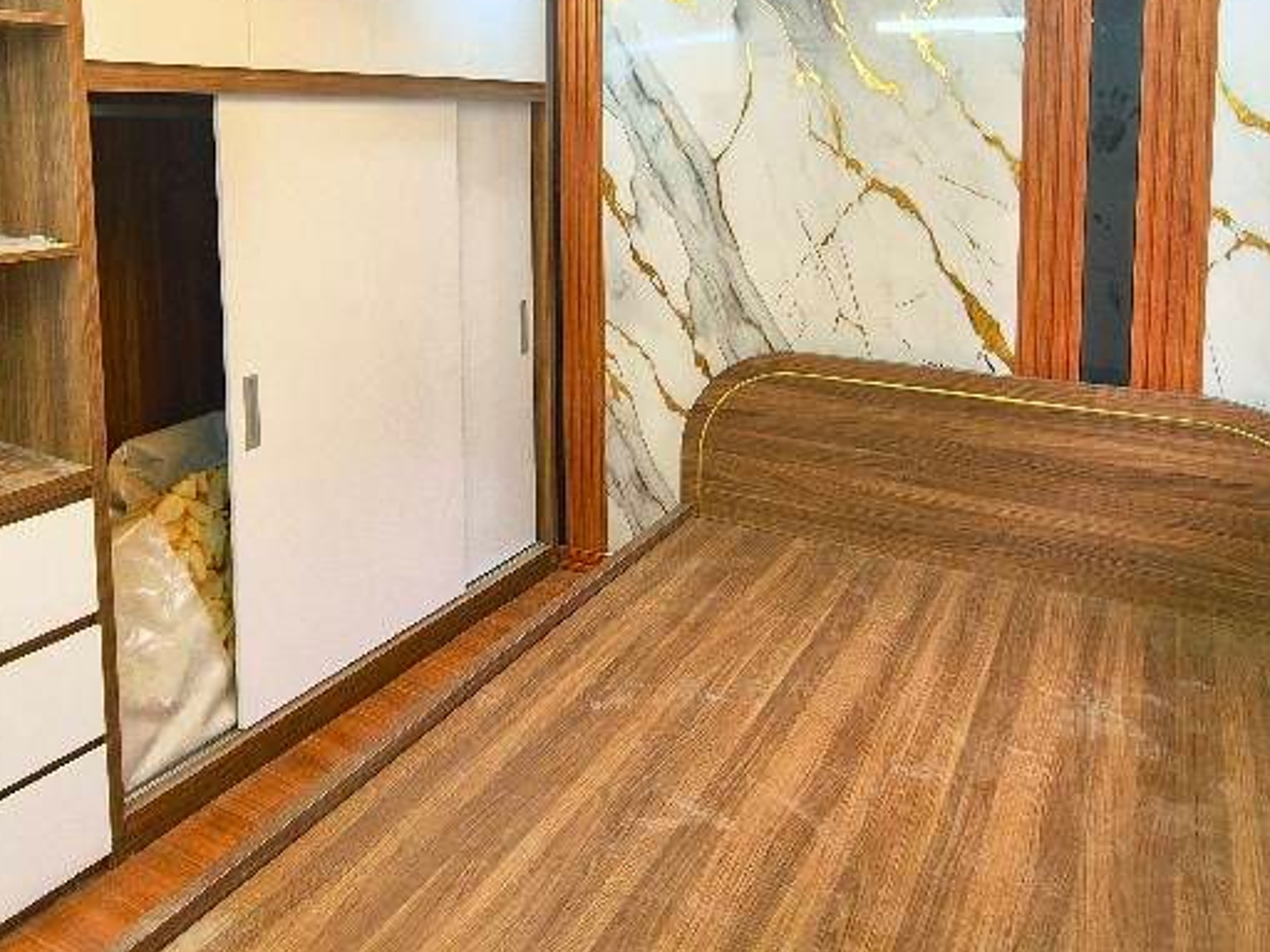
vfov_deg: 50.9
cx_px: 538
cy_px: 240
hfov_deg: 66.9
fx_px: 954
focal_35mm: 26
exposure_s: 1/50
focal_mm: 2.2
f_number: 2.2
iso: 100
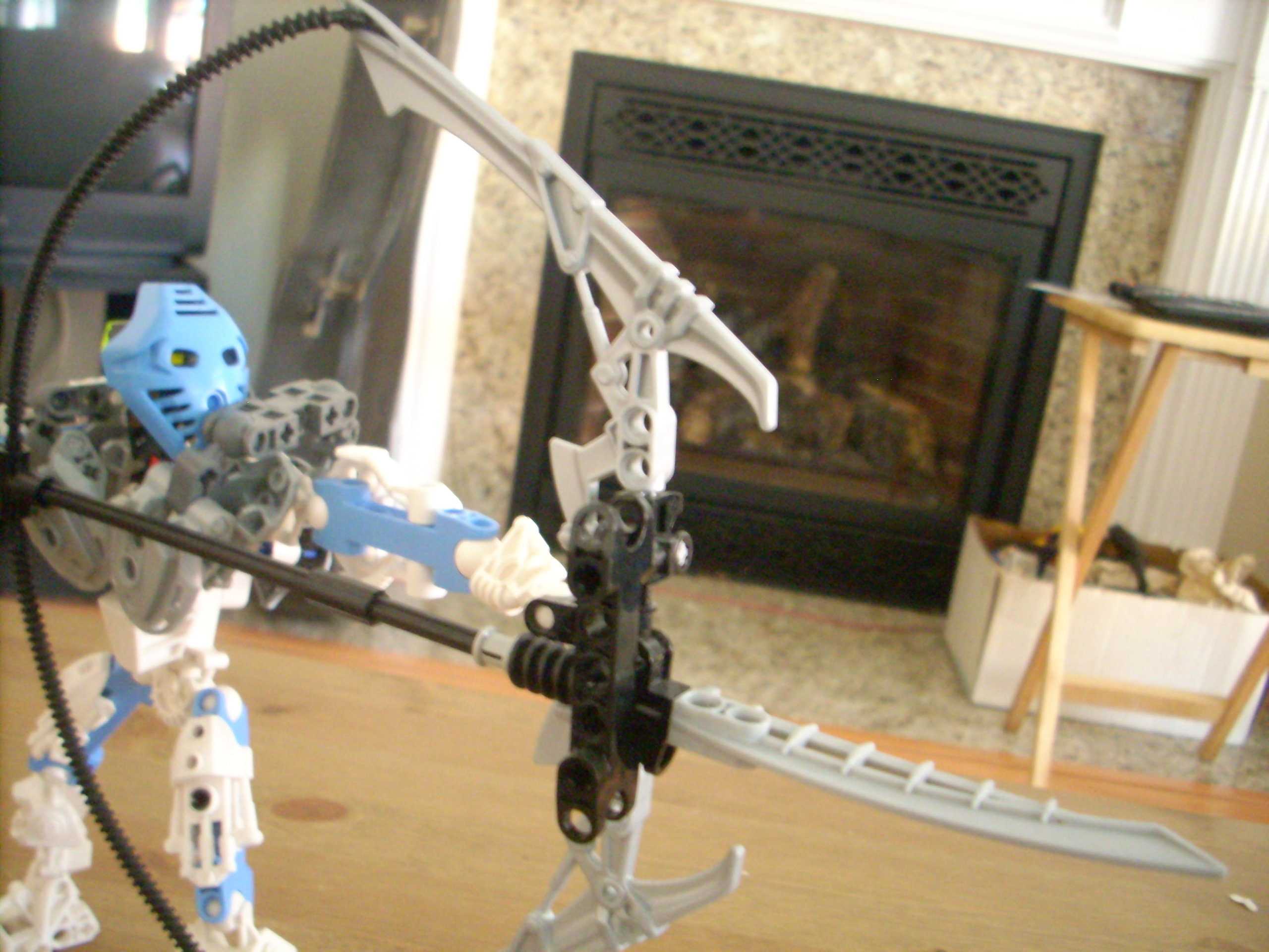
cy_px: 476
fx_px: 1356
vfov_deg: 38.7
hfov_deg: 50.1
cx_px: 634
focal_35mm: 37
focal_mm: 6.2
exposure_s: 1/4
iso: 496
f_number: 2.8
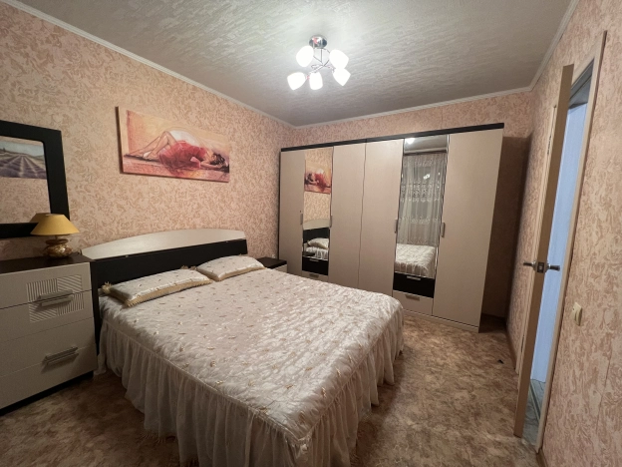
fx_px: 234
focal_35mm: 13
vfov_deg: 89.9
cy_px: 234
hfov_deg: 106.2
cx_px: 311
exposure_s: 1/50
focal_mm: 1.57
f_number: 1.8
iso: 250
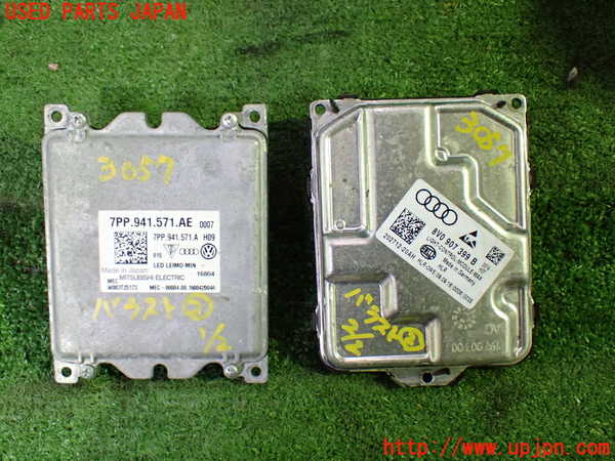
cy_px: 230
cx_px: 308
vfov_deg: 37.7
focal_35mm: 38
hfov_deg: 49.0
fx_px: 675
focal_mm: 6.83
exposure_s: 1/60
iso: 800
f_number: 2.7
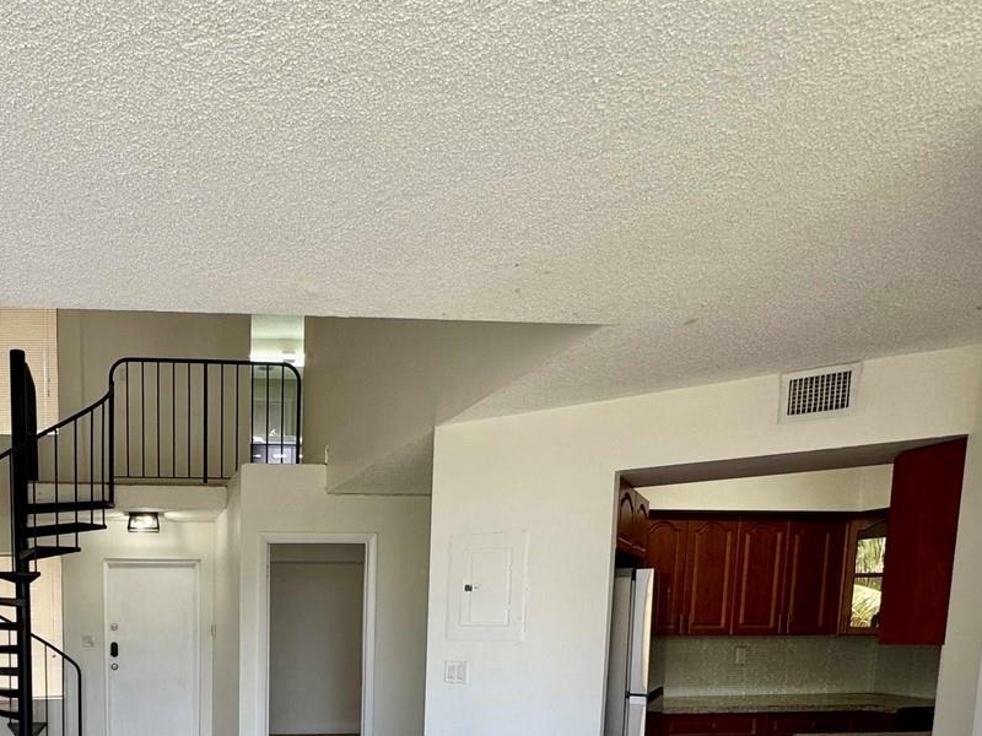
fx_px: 794
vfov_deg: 43.7
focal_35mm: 28
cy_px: 710
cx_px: 178
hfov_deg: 58.0
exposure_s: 1/120
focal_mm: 2.22
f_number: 2.2
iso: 100
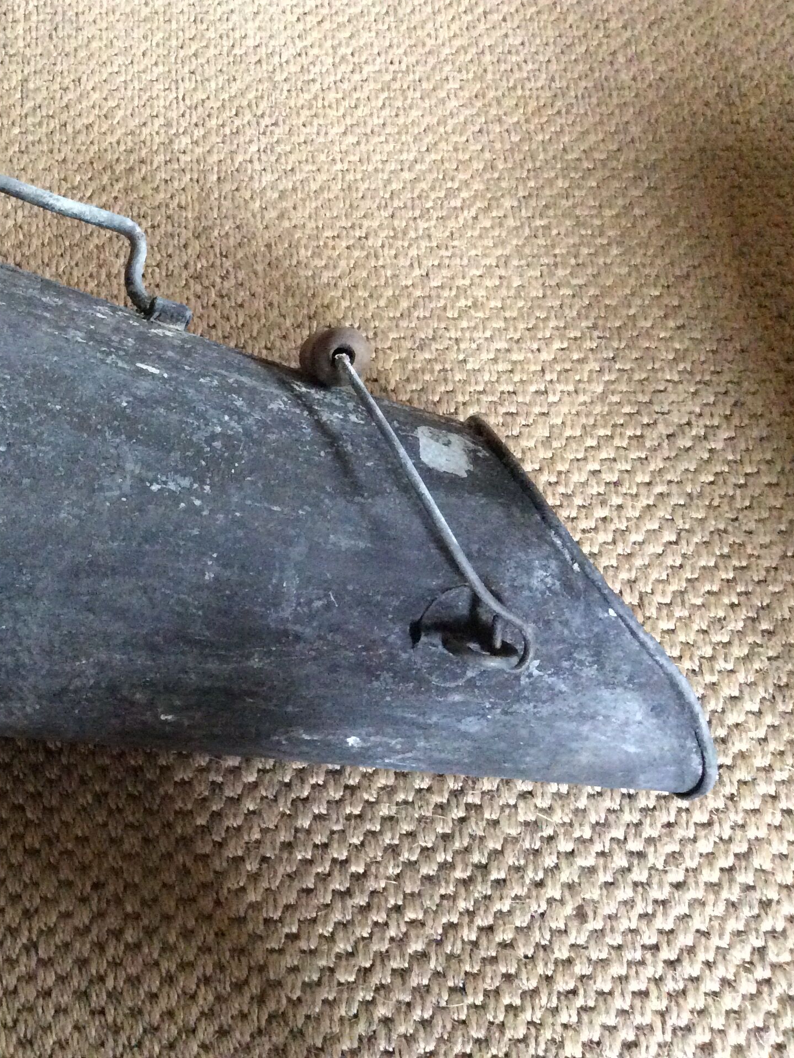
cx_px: 107
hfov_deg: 32.2
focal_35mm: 43
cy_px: 527
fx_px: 1315
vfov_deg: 43.8
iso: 400
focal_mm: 3.3
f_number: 2.4
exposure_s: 1/17
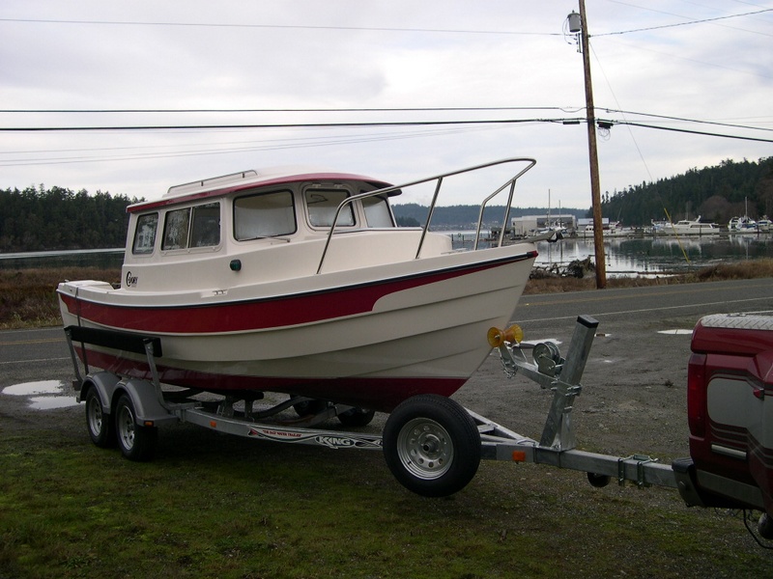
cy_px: 290
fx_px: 849
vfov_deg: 37.7
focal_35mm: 38
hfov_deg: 49.0
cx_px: 386
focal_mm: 8
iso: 100
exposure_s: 1/504
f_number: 2.8
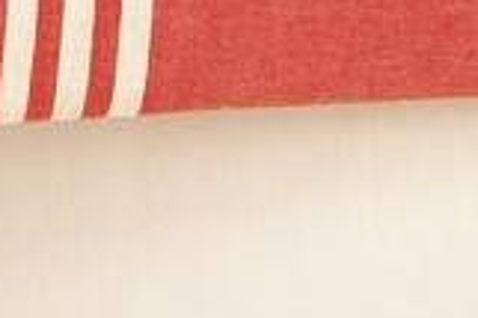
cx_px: 74
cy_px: -265
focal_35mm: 109
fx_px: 1446
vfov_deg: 11.6
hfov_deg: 18.5
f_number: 4
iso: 100
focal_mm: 15
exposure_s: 1/8
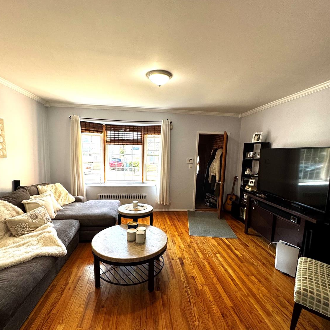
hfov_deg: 84.0
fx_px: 183
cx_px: 164
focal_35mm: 17
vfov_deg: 83.8
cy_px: 179
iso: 160
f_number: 2.2
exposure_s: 1/120
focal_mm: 2.22
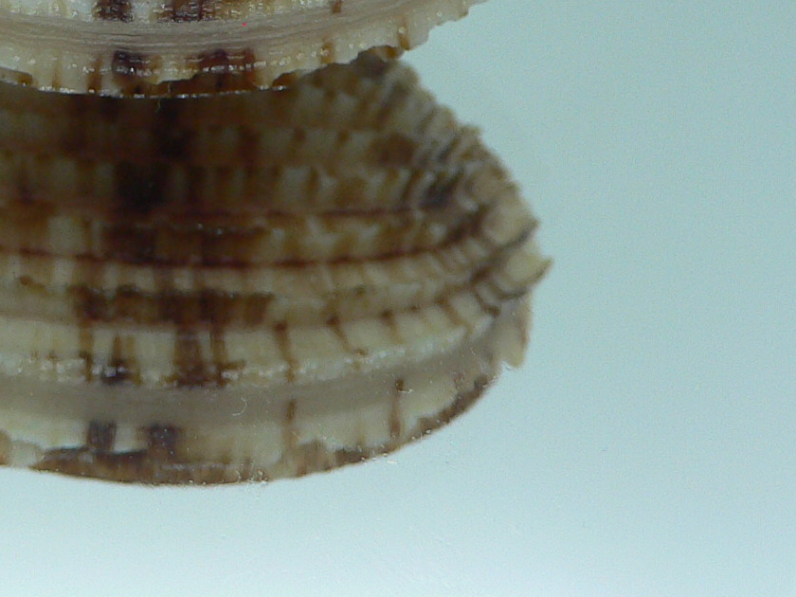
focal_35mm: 84
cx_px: 137
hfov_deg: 22.9
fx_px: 1932
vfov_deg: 16.8
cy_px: -117
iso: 80
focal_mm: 4.6
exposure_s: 1/60
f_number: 2.8
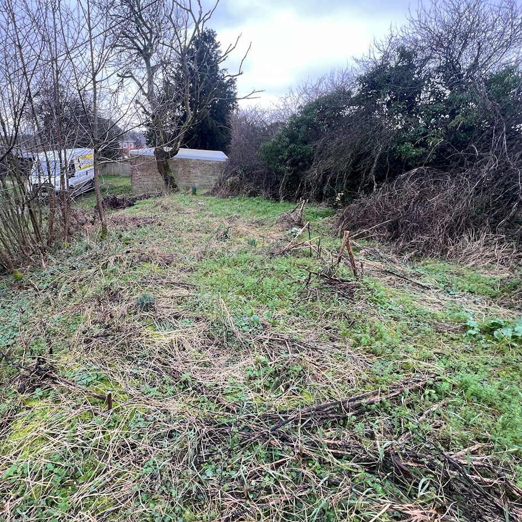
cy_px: 270
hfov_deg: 82.2
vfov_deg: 83.9
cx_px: 192
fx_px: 290
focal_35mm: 17
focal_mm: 1.57
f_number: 1.8
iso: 50
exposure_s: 1/99
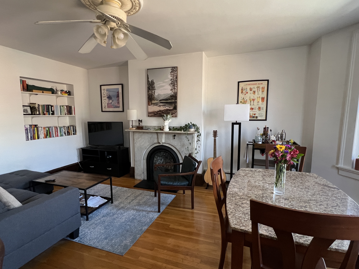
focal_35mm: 18
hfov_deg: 87.7
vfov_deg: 71.6
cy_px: 140
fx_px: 187
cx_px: 175
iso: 320
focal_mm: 1.57
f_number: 1.8
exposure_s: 1/60
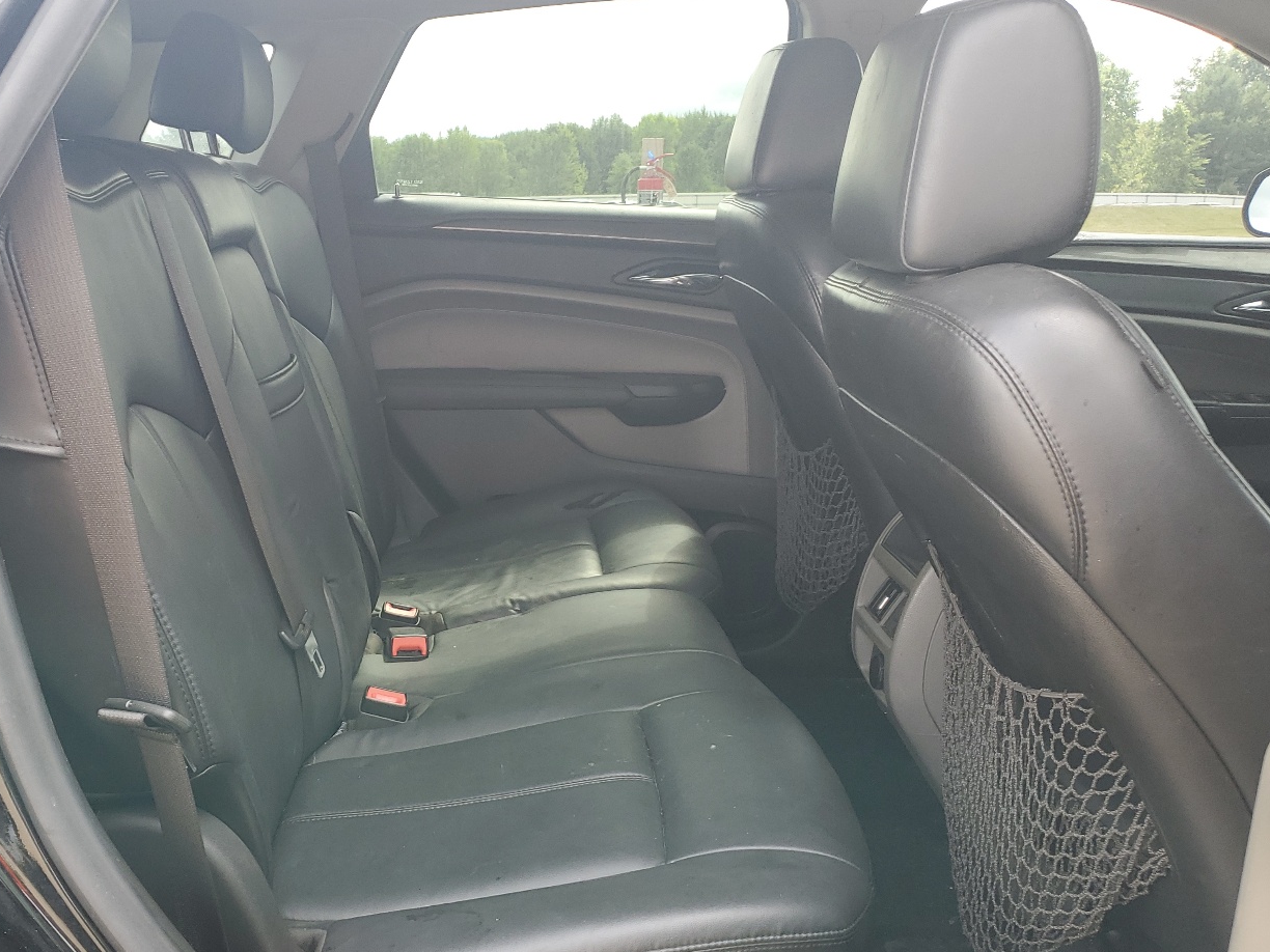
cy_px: 504
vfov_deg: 41.8
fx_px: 1247
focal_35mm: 34
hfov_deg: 53.2
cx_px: 449
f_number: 1.5
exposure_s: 1/135
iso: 50
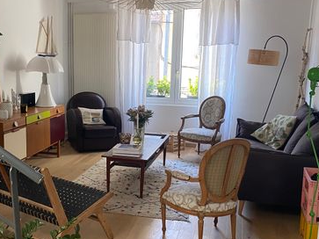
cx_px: 117
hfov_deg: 43.5
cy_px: 133
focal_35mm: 43
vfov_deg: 33.5
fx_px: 396
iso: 125
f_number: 1.8
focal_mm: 4.25
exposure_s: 1/95
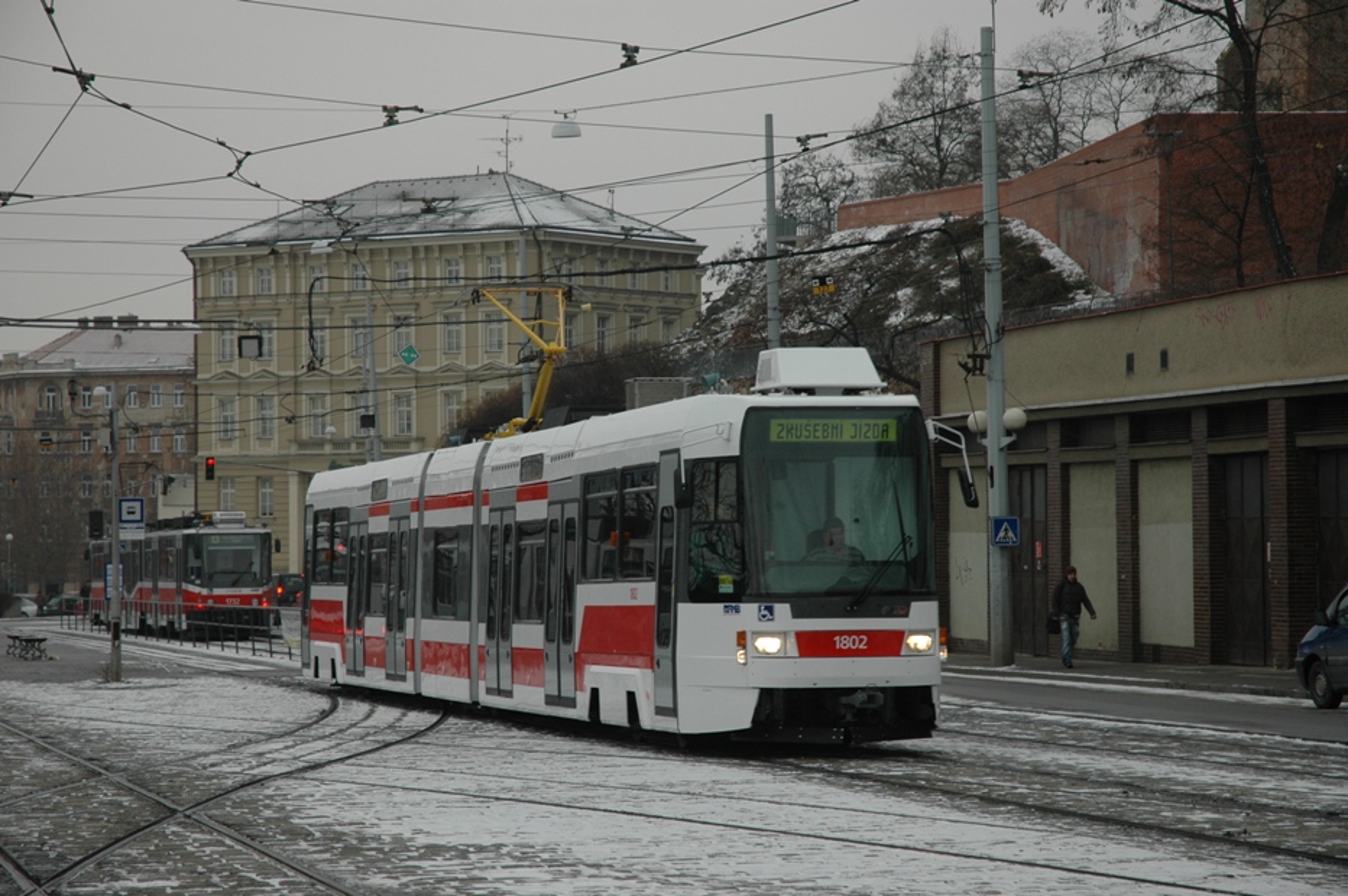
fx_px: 3929
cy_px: 448
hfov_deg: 19.5
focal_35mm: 105
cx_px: 674
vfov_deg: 13.0
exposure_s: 1/200
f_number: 5.6
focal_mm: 70
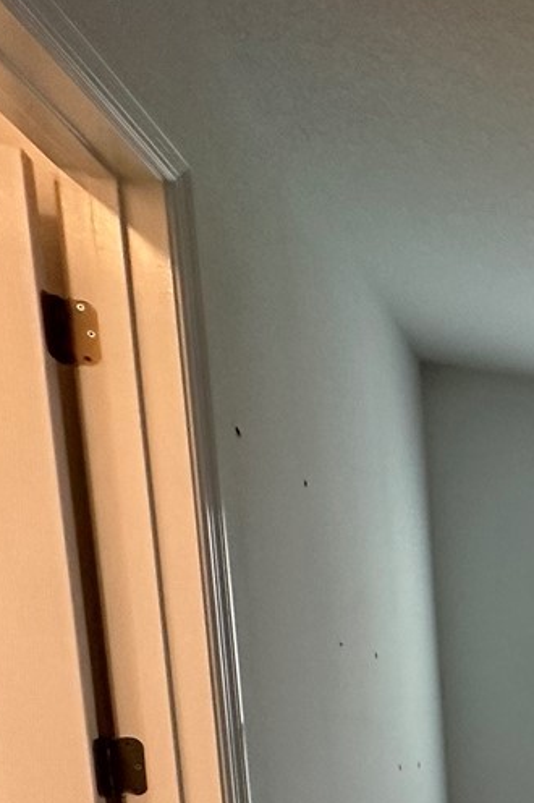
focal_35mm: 47
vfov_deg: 35.9
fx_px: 1047
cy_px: 876
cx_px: 1117
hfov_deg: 17.7
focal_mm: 2.22
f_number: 2.2
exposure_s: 1/120
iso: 200
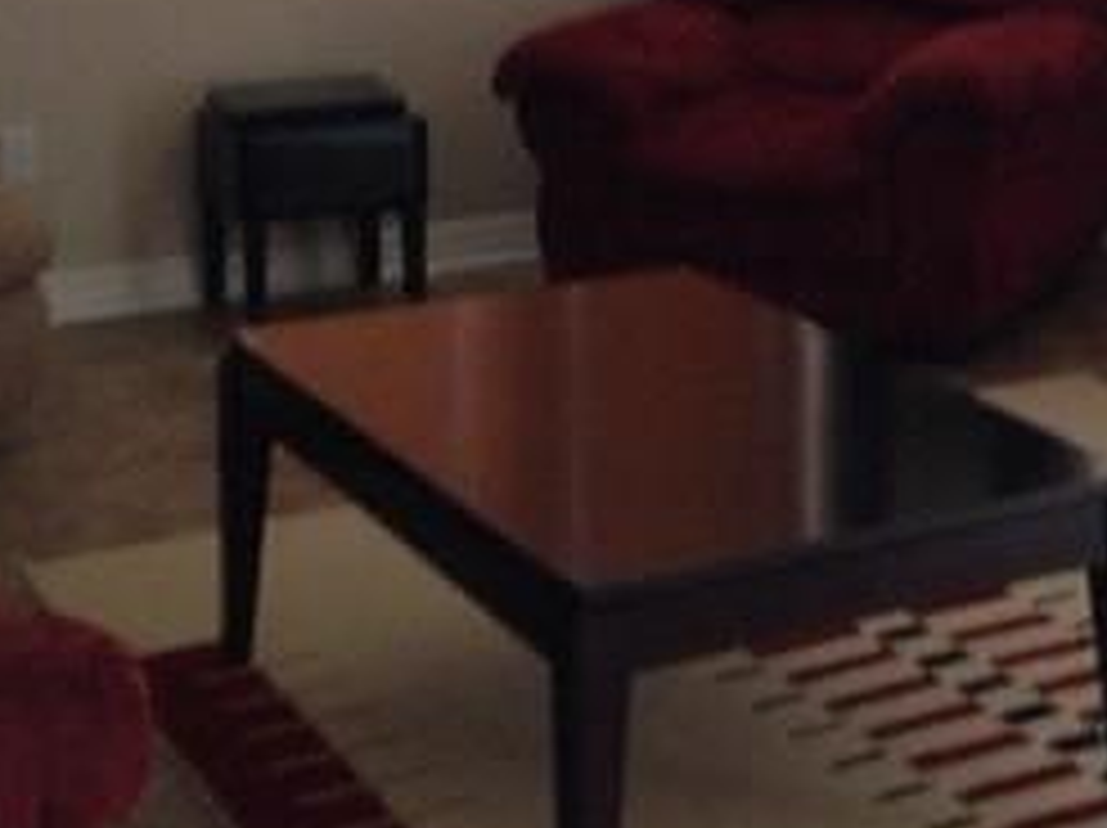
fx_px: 2748
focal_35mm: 86
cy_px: -68
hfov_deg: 21.9
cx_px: 1112
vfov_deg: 16.6
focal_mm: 4.13
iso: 80
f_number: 2.4
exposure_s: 1/20
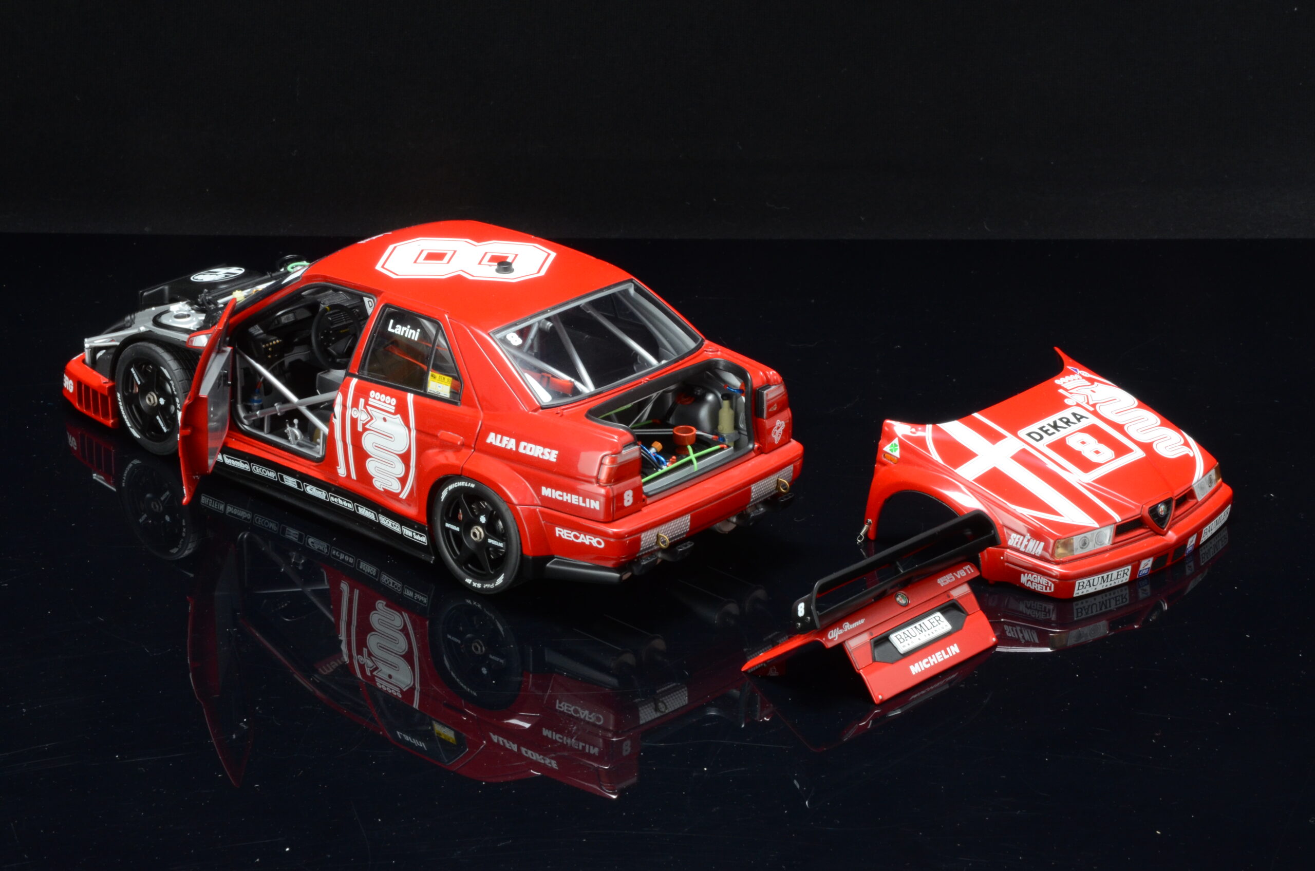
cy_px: 436
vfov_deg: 13.0
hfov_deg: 19.5
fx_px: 3828
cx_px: 658
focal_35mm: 105
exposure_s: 1/4
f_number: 20
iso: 800
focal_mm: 70
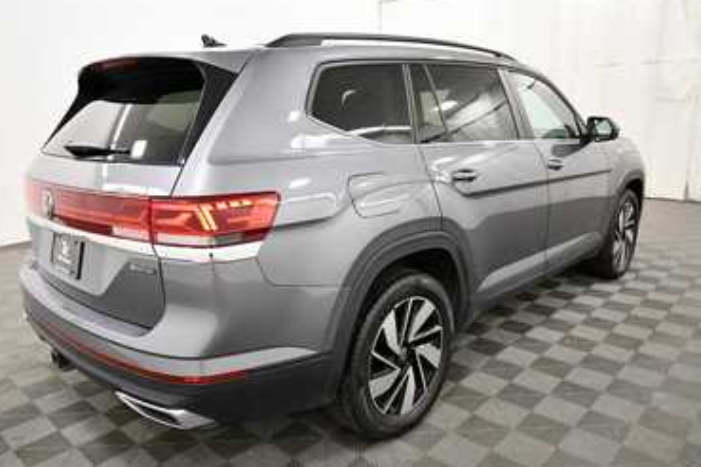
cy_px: 242
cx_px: 336
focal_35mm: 26
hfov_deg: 69.4
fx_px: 506
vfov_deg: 49.5
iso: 1600
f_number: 5.3
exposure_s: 1/125
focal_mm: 16
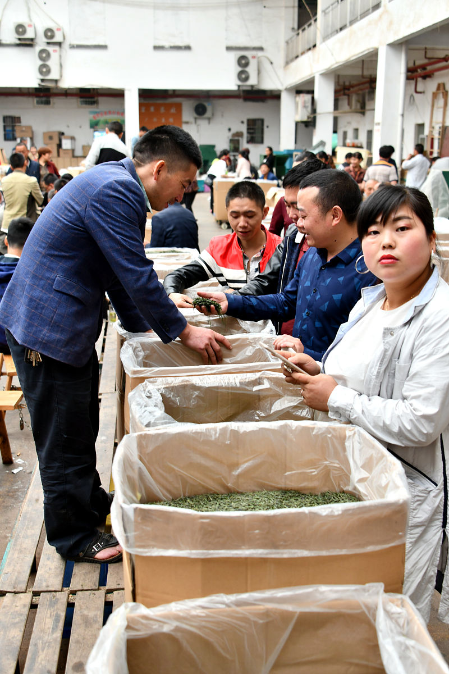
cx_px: 224
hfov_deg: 33.4
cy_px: 337
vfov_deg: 48.5
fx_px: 748
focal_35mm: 40
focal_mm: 40
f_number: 5
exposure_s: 1/50
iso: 500
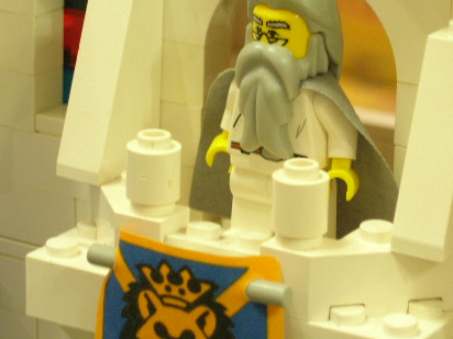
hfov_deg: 12.3
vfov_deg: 9.3
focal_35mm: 160
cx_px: 312
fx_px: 2094
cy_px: 78
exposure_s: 1/3.6
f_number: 4.6
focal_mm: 21.3
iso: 158
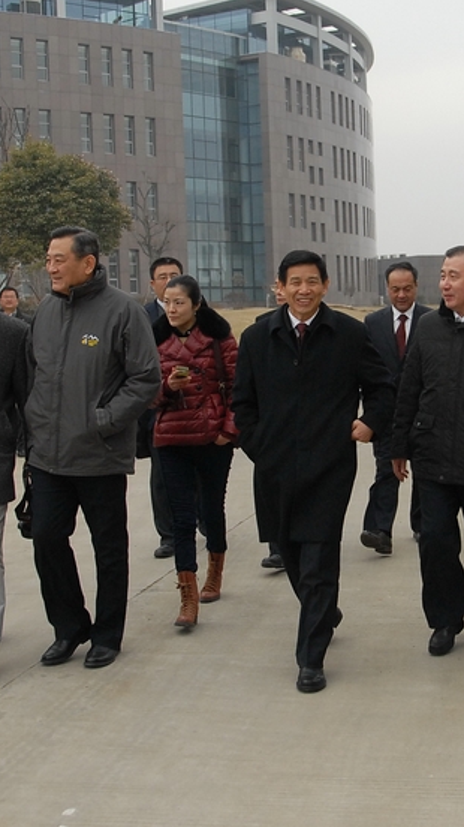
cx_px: 322
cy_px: 371
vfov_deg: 36.6
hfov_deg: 21.0
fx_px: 1248
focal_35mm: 57
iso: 400
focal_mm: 20
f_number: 3.5
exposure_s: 1/1250
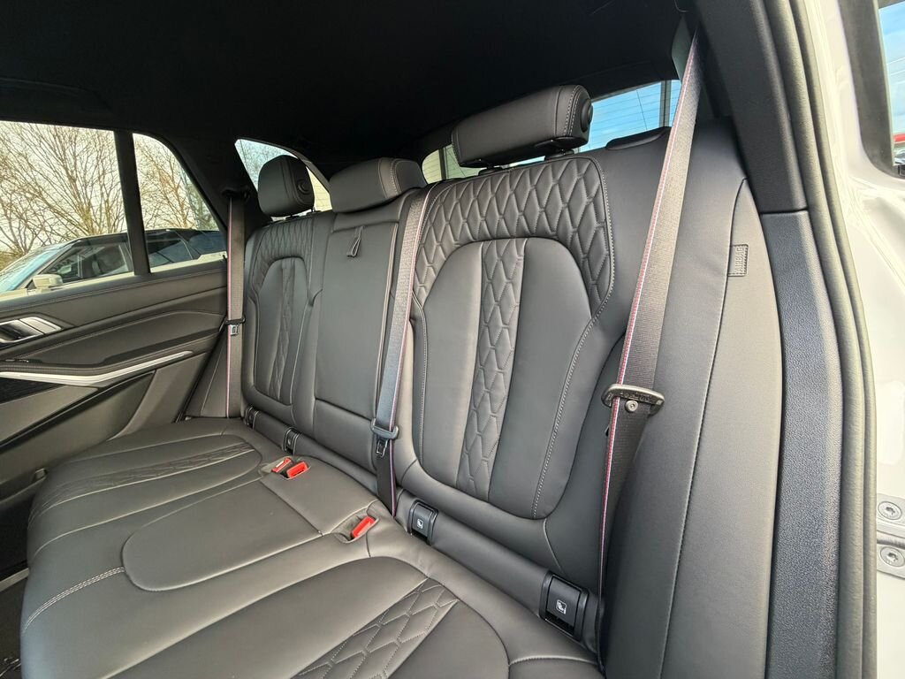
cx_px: 452
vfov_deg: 85.7
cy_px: 340
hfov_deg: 102.1
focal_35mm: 14
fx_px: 366
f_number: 2.2
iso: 320
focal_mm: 2.22
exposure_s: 1/88
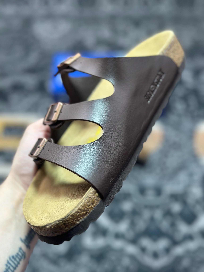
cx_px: 102
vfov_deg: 39.7
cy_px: 136
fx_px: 377
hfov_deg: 30.3
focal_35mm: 48
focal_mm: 6.86
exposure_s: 1/215
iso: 80
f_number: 1.78
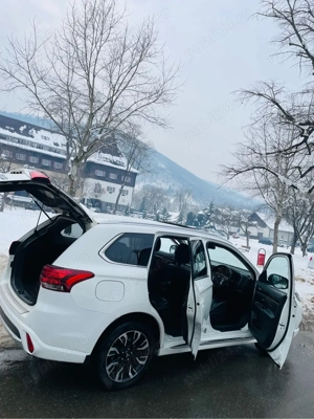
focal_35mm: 26
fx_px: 314
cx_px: 157
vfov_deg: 67.3
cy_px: 210
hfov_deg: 53.1
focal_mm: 4.2
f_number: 1.6
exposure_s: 1/2451
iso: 32
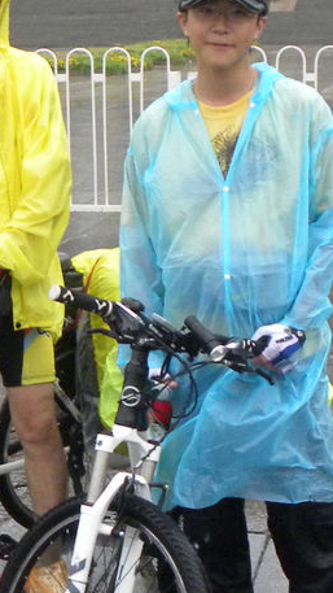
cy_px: 217
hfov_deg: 12.9
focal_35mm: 93
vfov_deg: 22.9
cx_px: 56
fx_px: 1460
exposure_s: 1/76.6
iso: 284
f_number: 2.8
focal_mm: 4.6
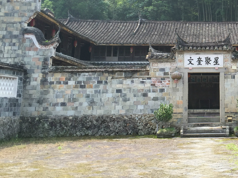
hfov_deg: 29.7
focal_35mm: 62
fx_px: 426
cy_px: 27
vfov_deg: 23.2
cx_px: 222
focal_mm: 4.15
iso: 32
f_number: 2.2
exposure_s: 1/366
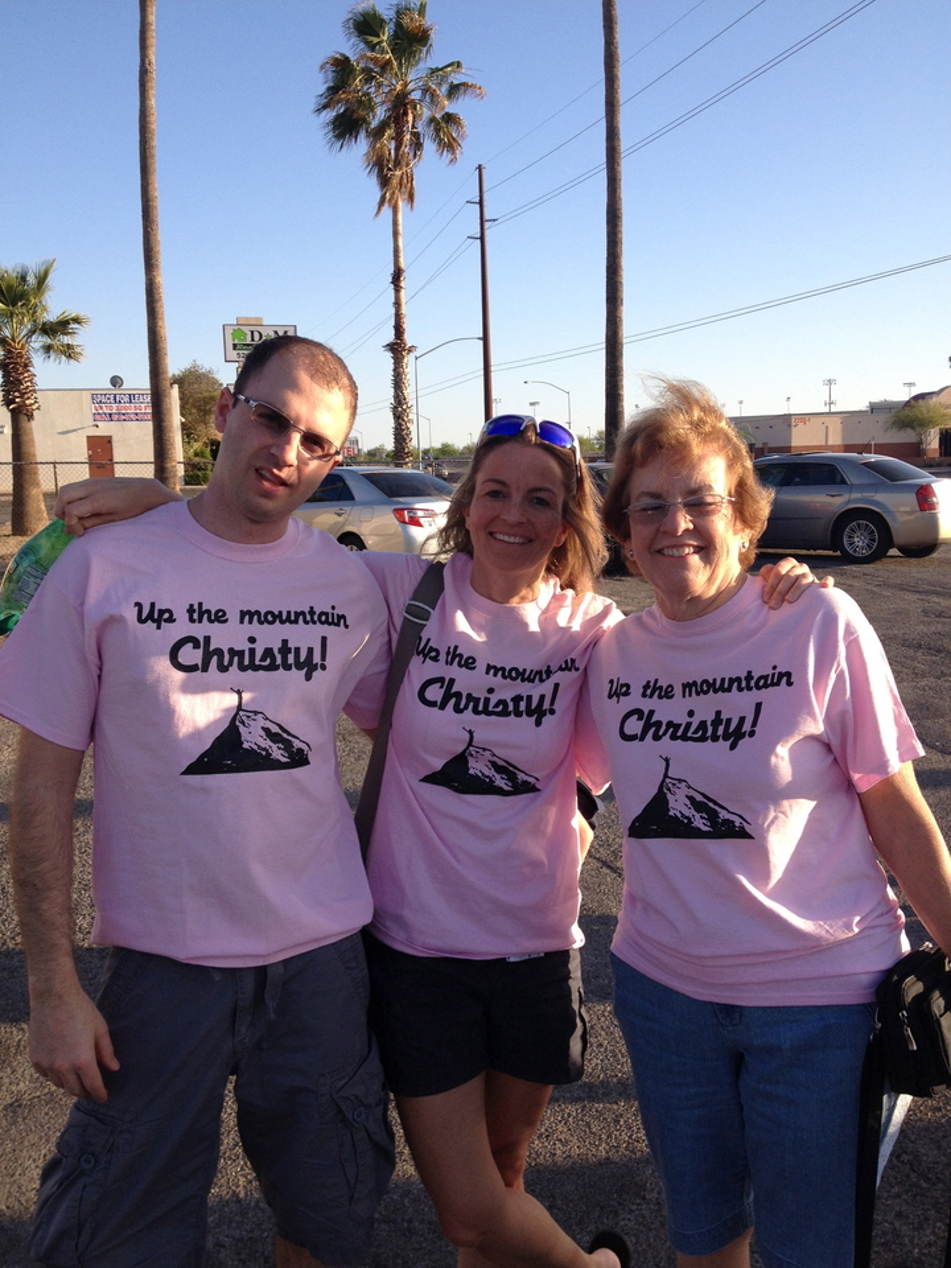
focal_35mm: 35
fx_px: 1282
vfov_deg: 52.6
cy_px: 634
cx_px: 476
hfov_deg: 40.7
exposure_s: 1/606
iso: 50
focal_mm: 4.28
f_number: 2.4
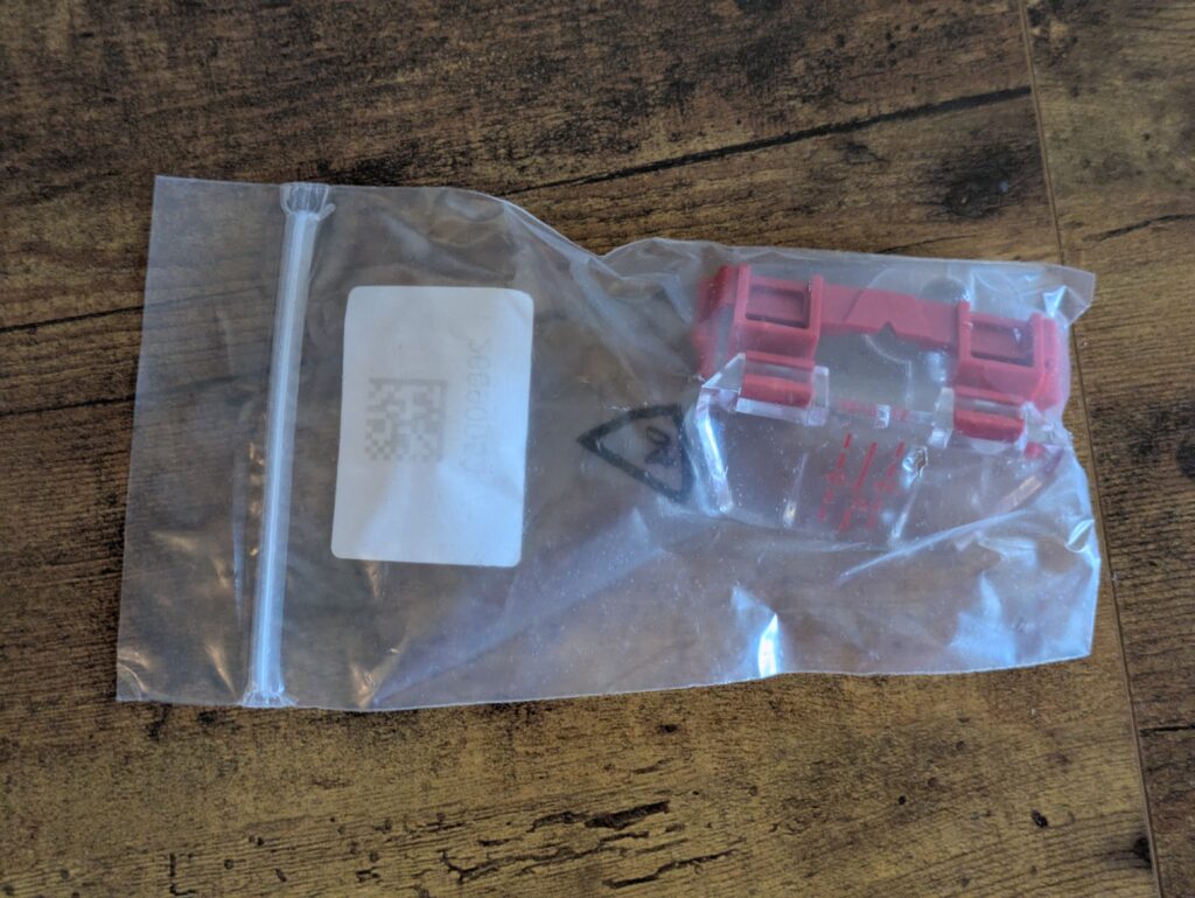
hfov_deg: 37.5
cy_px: 449
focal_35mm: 51
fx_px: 1761
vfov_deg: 28.6
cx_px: 598
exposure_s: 1/33.3
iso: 417
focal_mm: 5.43
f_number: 1.89
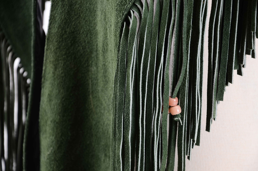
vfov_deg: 8.7
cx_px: 129
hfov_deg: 13.1
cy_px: 86
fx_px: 1126
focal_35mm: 158
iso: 160
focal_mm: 105
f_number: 6.3
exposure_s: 1/80
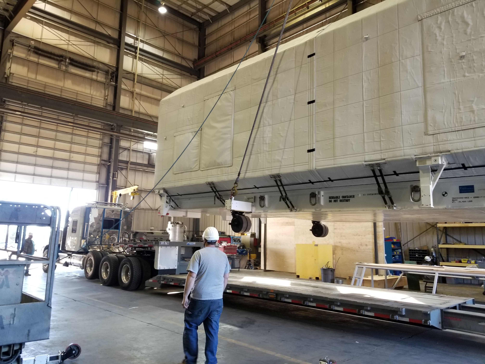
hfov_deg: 67.3
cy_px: 182
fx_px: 364
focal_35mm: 26
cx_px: 242
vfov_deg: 53.1
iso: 125
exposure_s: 1/60
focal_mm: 4.25
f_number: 1.7
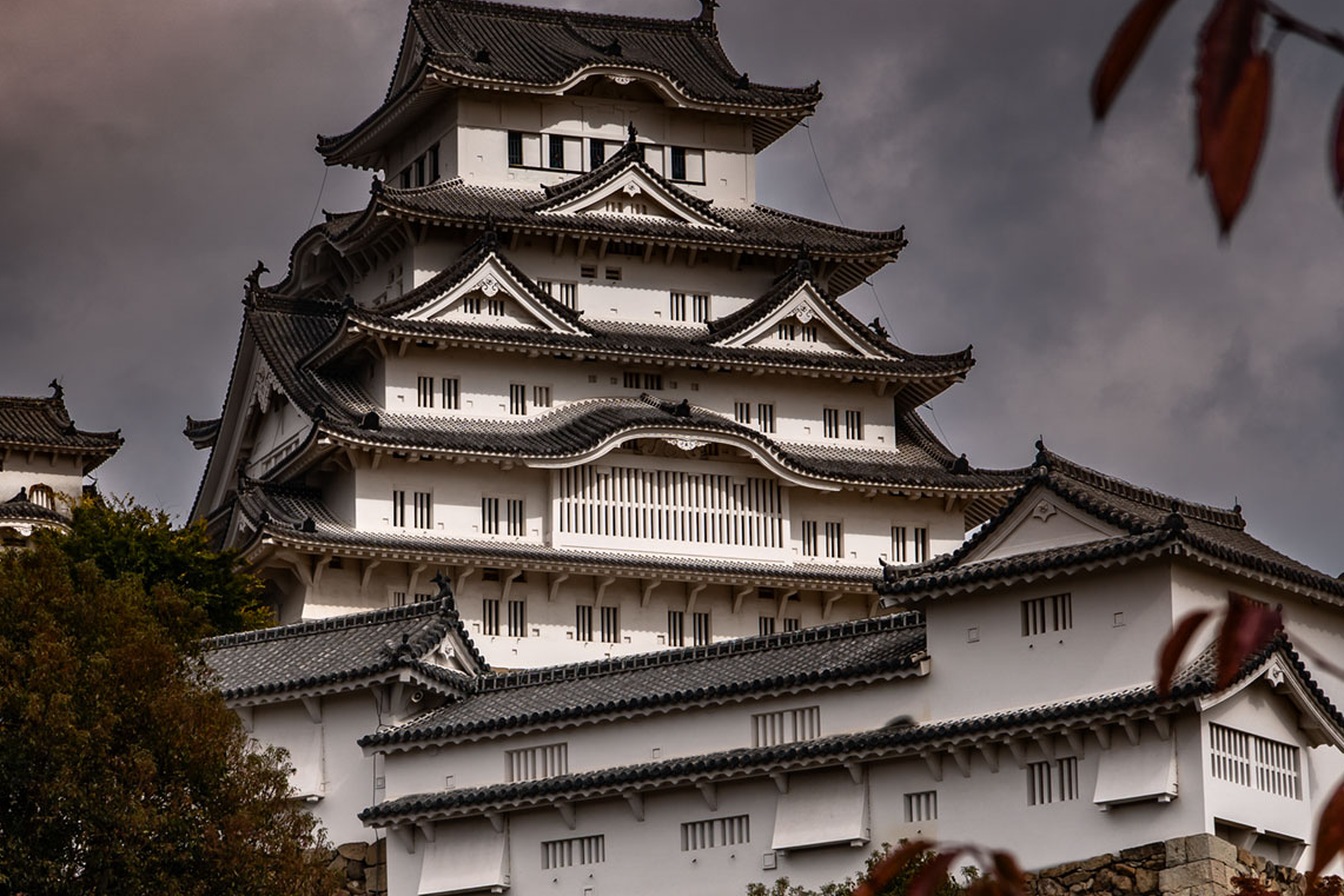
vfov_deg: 9.7
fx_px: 5302
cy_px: 472
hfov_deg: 14.4
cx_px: 538
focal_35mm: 142
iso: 100
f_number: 5.6
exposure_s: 1/500
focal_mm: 50
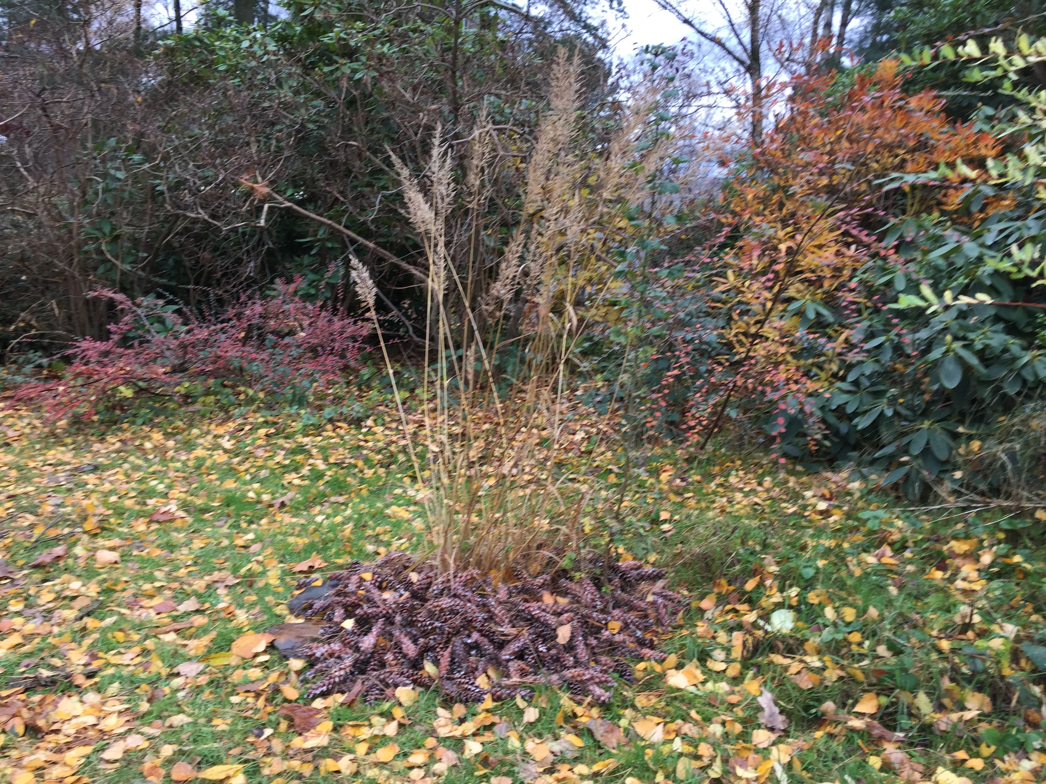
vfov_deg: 48.2
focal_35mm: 29
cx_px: 523
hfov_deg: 61.7
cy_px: 392
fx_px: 876
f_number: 2.2
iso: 40
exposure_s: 1/100
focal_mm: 4.15
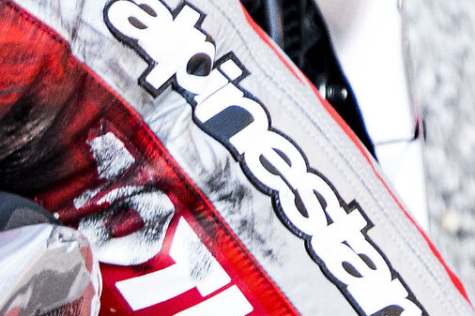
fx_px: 37524
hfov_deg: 0.7
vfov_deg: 0.5
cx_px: -427
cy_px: 591
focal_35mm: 2845
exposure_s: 1/1250
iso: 2500
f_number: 6.3
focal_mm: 600
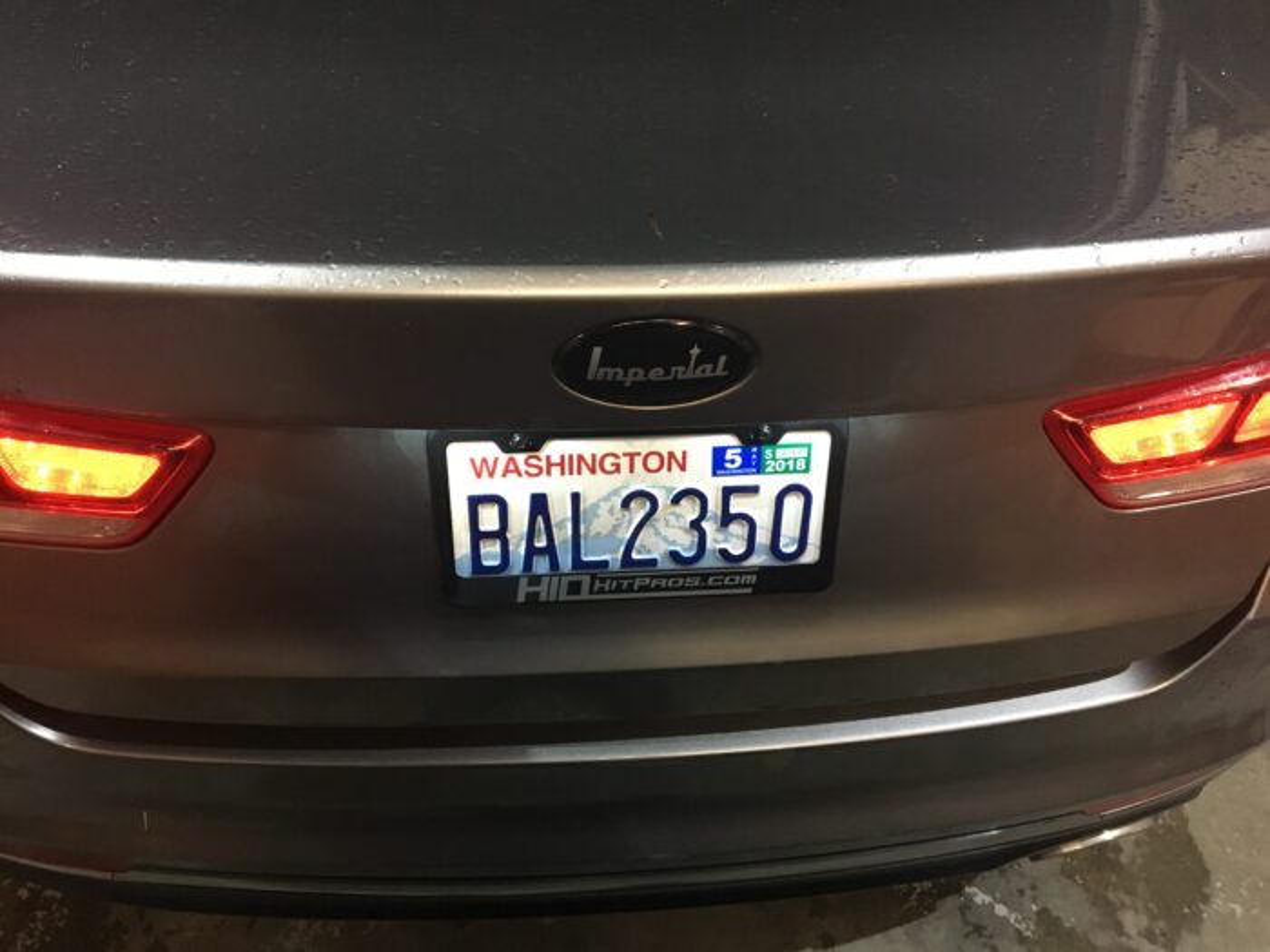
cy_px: 476
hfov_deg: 61.7
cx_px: 635
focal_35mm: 29
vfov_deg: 48.2
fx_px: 1064
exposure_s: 1/20
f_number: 2.2
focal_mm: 4.15
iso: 200
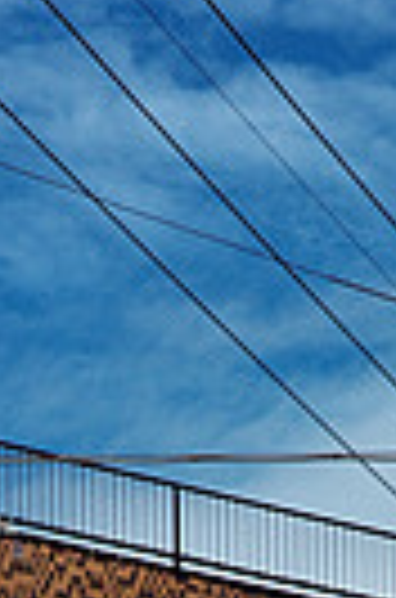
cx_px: 857
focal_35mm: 241
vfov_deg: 7.6
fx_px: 3997
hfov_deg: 5.5
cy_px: 1767
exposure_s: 1/2000
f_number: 4
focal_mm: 26
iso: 100
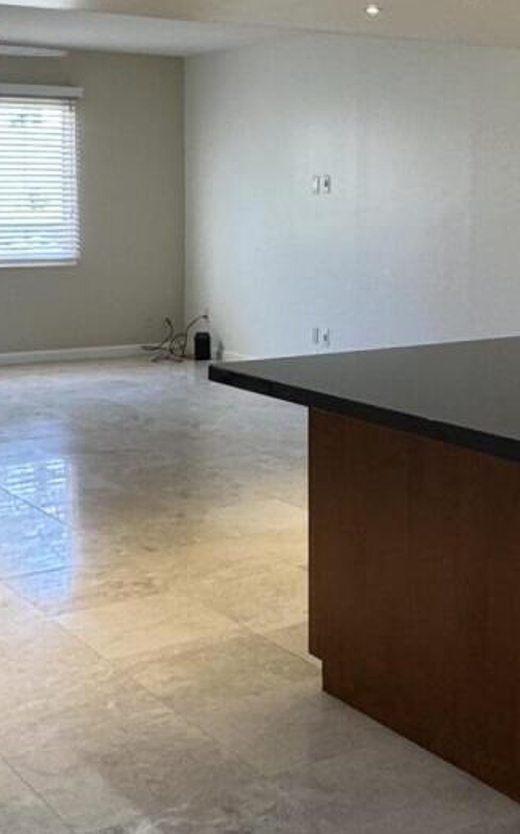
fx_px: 1294
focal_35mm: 57
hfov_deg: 22.4
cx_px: 414
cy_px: 264
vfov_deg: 35.3
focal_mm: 2.22
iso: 160
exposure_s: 1/120
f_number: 2.2
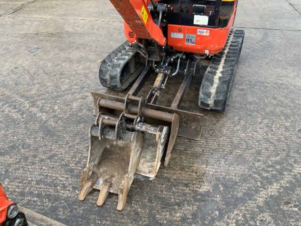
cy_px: 113
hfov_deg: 61.7
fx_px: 252
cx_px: 150
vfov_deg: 48.2
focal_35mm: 29
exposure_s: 1/122
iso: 40
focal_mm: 3
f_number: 1.8
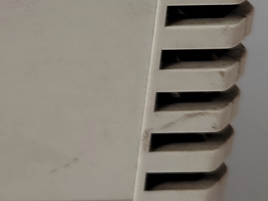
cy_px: -87
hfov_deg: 14.8
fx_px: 921
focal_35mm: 119
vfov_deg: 12.0
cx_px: -184
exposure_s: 1/100
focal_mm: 5.52
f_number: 1.9
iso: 397
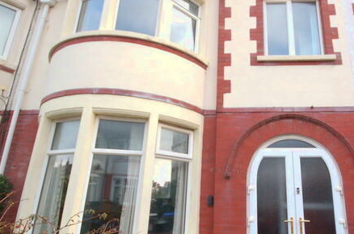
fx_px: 235
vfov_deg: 52.9
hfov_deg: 70.9
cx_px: 246
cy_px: 119
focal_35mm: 24
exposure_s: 1/160
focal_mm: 10
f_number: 6.3
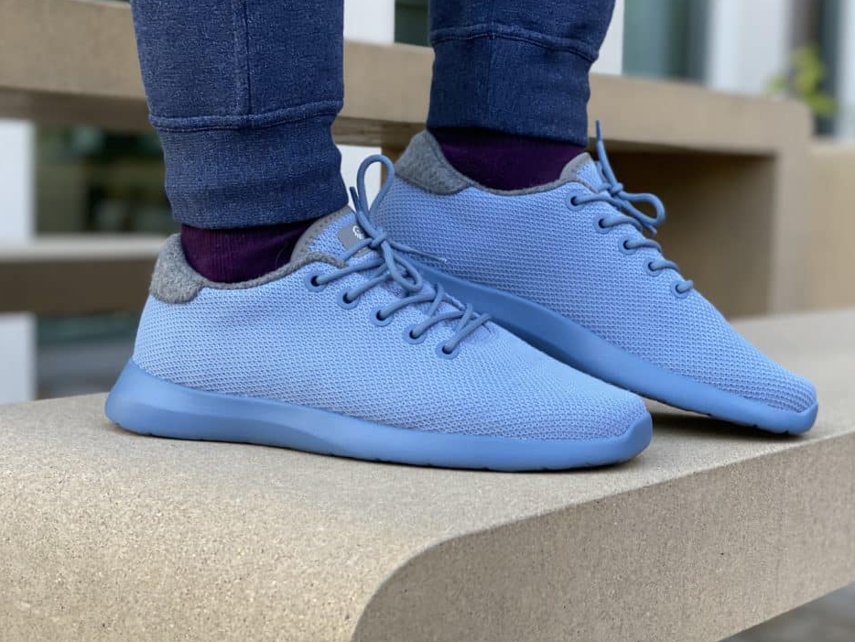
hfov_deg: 33.8
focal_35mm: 57
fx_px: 1408
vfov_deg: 25.7
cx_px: 467
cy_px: 332
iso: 160
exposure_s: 1/122
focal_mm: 6
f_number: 2
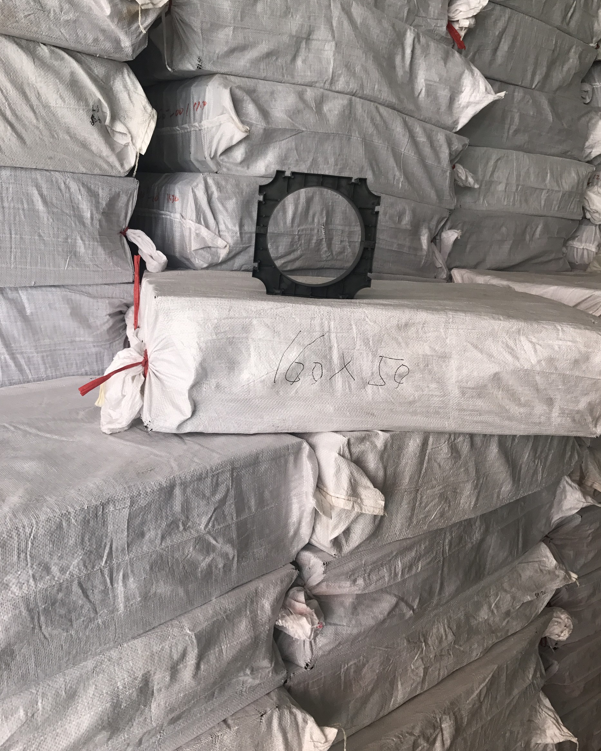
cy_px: 354
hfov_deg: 48.5
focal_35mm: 30
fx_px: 667
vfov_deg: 58.7
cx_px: 299
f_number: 1.8
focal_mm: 3.99
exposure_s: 1/100
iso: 25
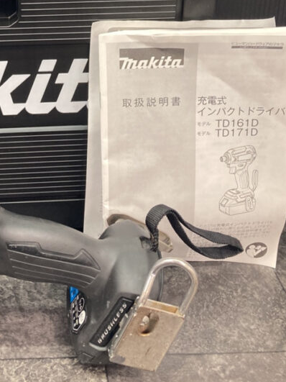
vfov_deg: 33.2
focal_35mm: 54
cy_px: 19
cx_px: 29
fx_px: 595
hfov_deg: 26.1
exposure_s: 1/60
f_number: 1.8
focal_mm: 3.99
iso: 125
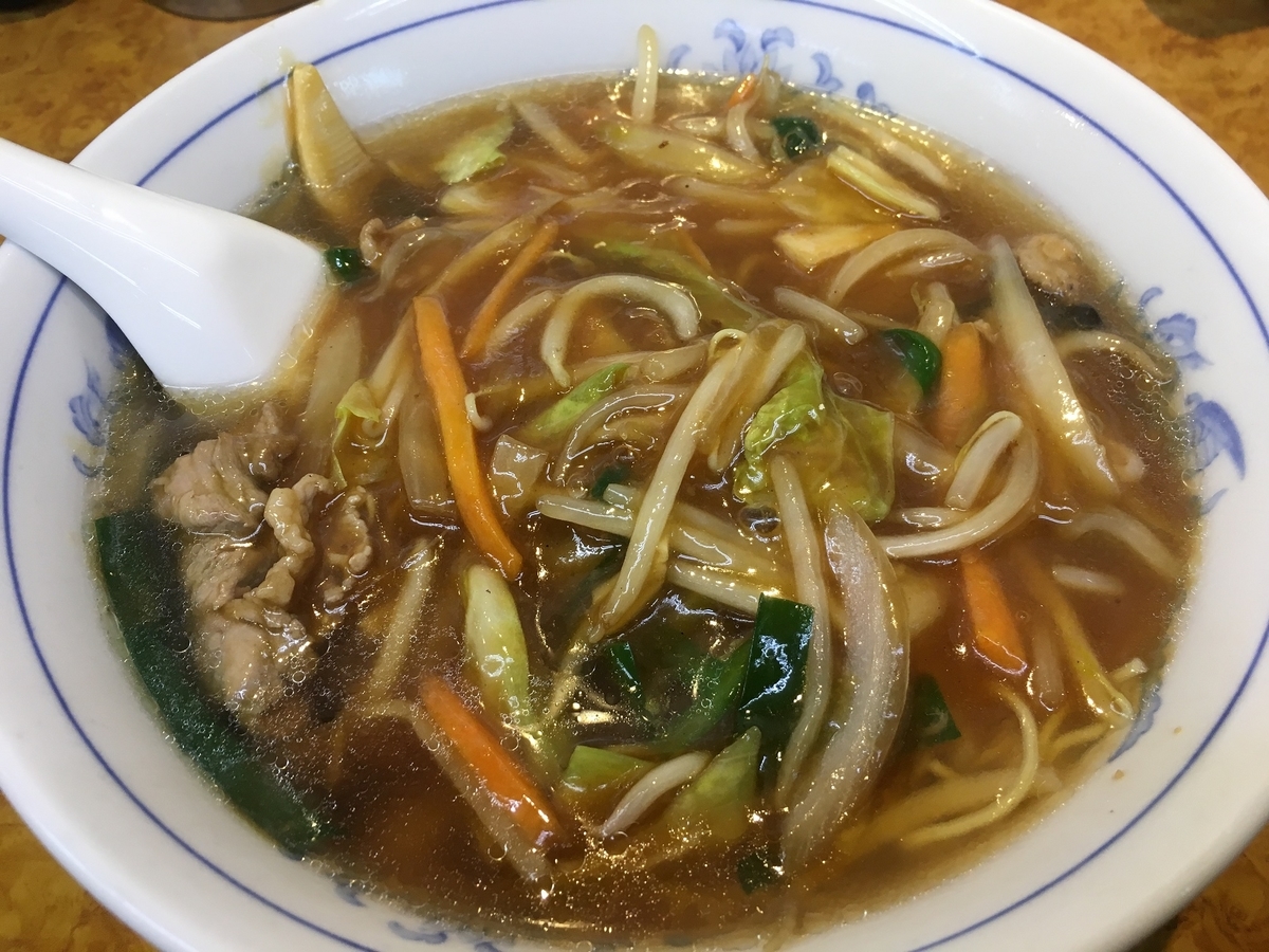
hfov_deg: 61.7
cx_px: 634
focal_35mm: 29
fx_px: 1063
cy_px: 476
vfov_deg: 48.2
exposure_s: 1/30
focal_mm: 4.15
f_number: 2.2
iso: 32
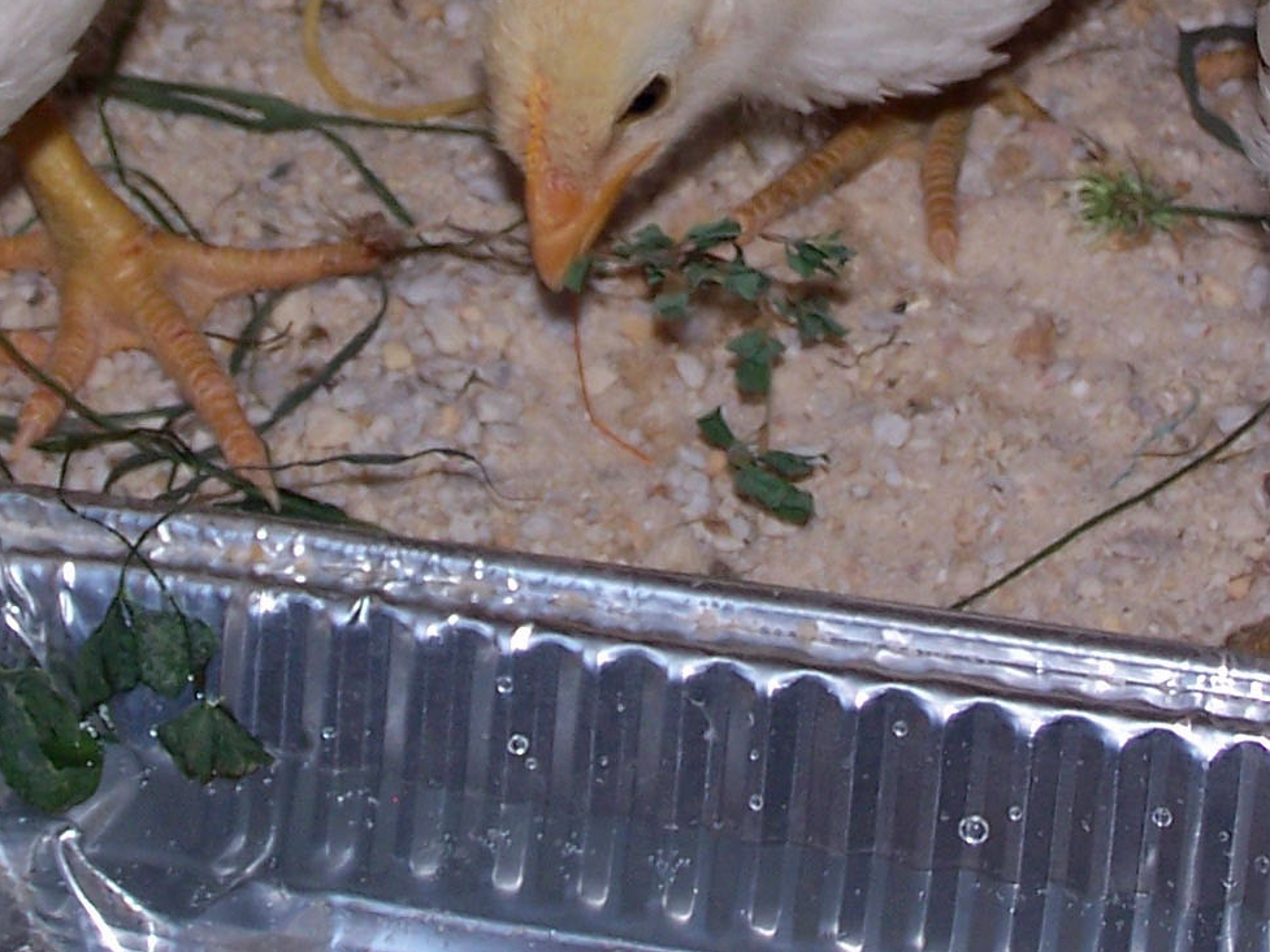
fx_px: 5538
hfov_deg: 13.1
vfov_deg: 9.8
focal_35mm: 151
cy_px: 3
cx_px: 710
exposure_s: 1/60
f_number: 3.2
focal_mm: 10.7
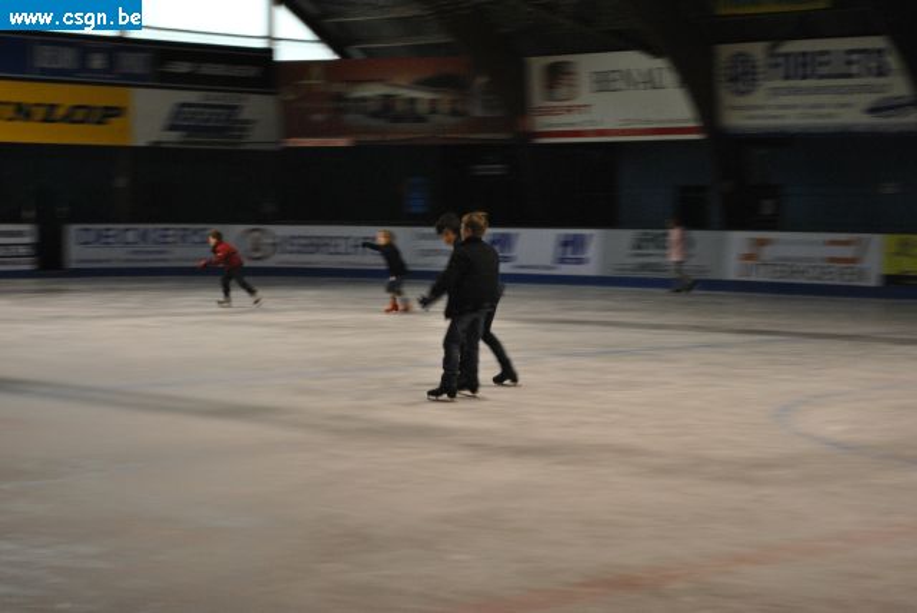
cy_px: 306
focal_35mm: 82
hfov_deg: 24.6
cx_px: 458
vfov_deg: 16.6
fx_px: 2103
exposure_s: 1/30
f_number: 5.6
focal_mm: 55
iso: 800
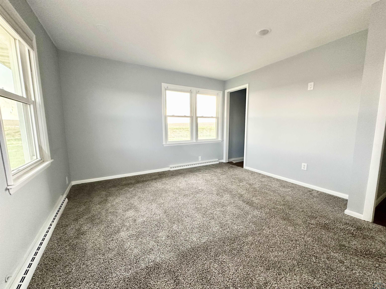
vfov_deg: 85.7
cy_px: 144
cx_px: 193
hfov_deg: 102.1
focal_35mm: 14
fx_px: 156
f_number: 2.2
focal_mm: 2.22
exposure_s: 1/99
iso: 250
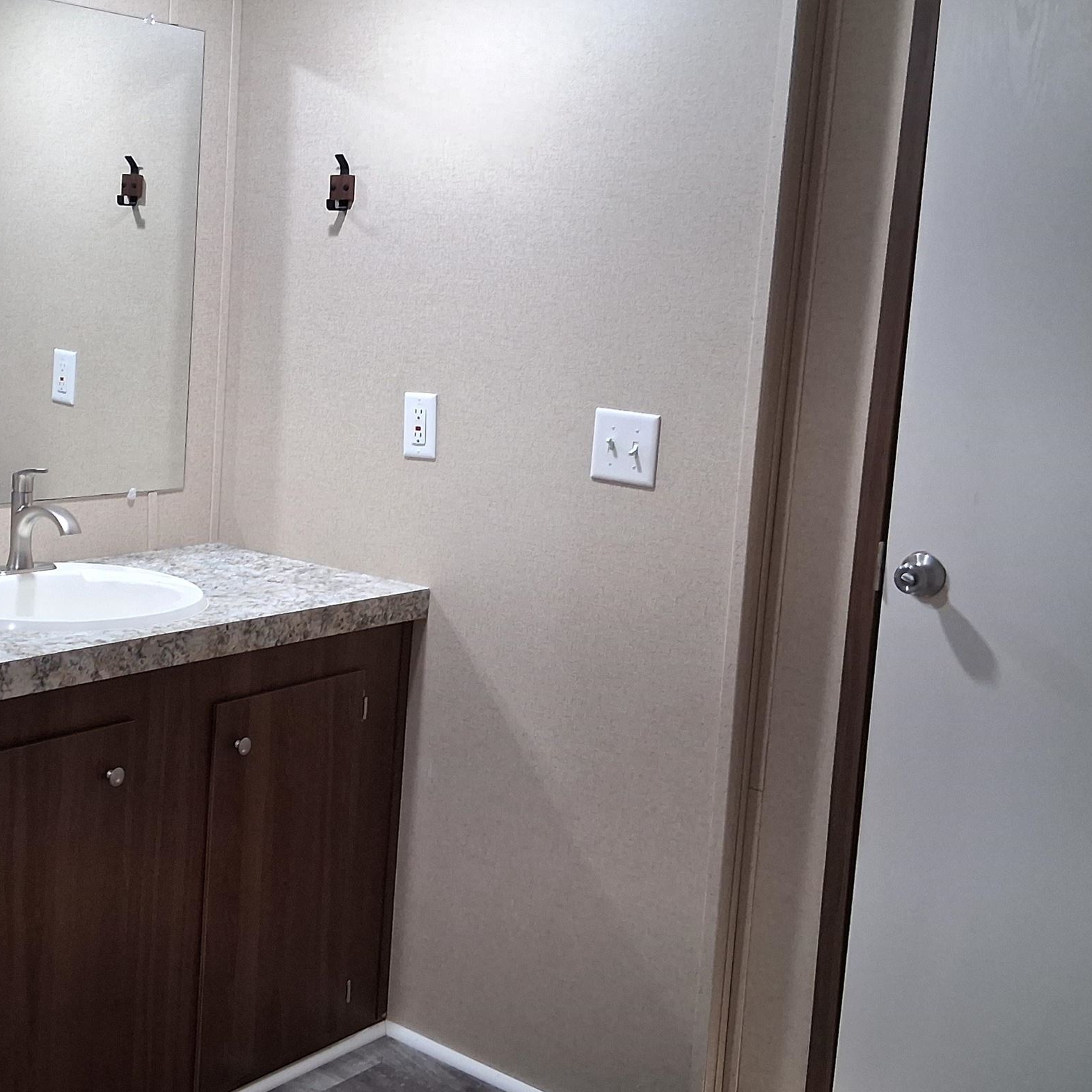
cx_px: 261
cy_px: 468
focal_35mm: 45
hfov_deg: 36.6
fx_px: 1606
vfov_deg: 37.5
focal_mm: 3.98
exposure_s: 1/50
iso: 250
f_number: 1.8
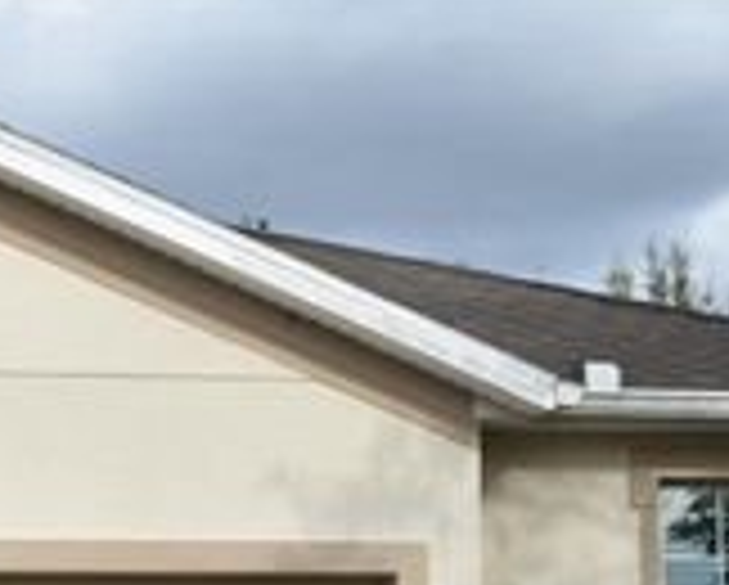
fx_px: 2343
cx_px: 284
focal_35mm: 108
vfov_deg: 13.8
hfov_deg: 17.7
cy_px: 727
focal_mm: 25
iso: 100
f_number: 8
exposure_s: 1/250
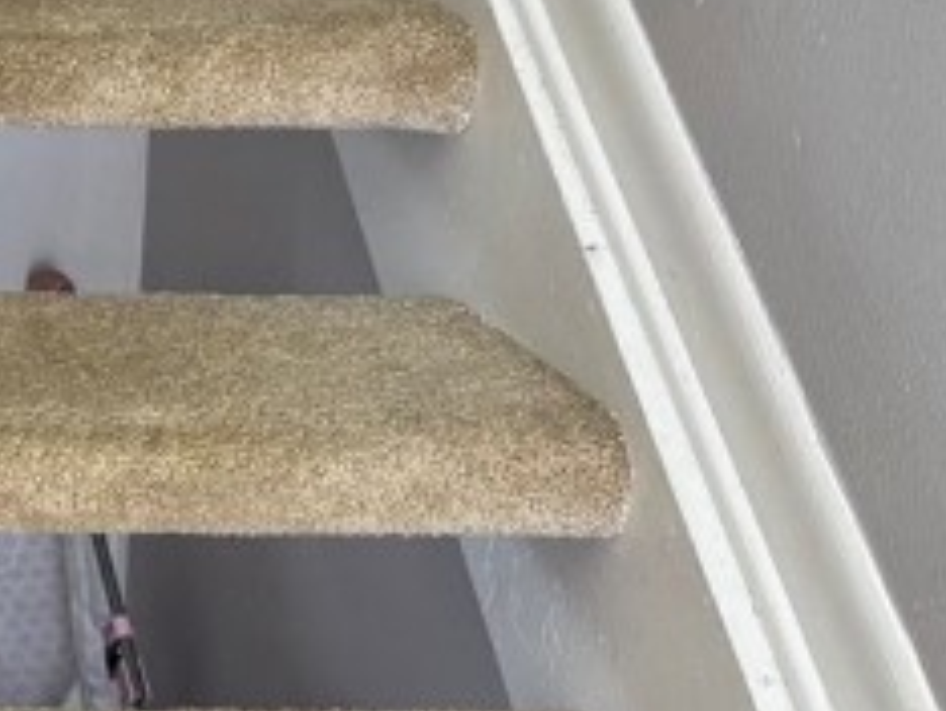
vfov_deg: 13.8
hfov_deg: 15.7
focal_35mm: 105
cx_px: -817
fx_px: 2872
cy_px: -89
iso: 200
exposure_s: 1/60
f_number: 1.78
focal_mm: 6.76
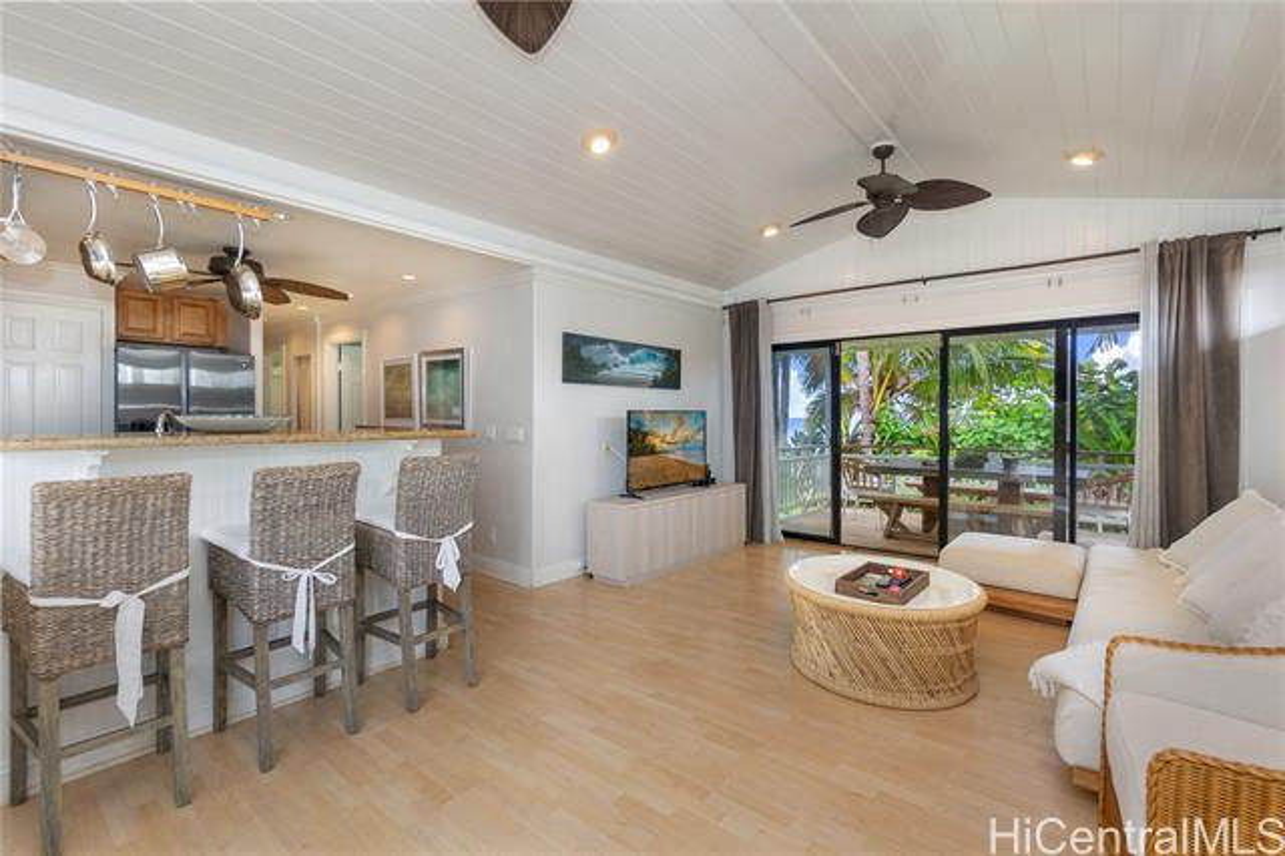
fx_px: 535
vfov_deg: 77.3
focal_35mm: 15
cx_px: 642
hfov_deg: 100.4
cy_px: 428
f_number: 8
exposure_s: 1/25
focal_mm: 10
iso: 320
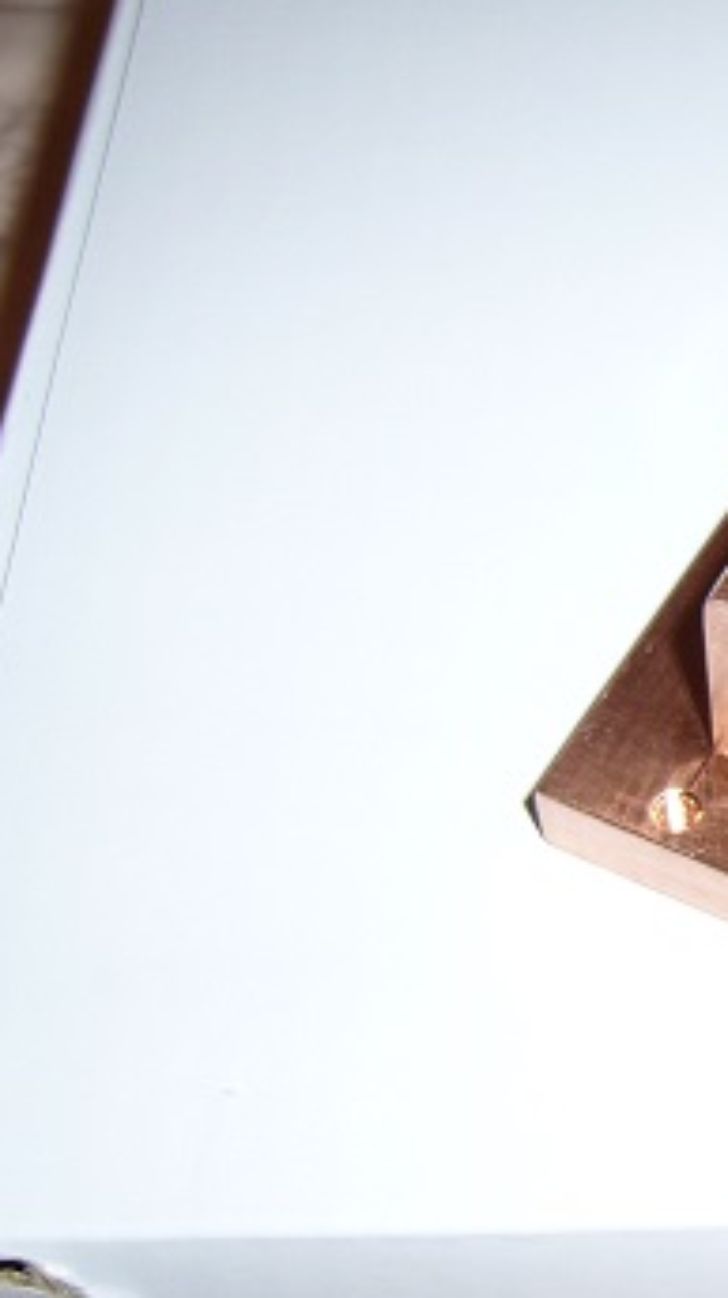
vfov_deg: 29.7
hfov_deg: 15.5
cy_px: 709
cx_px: 1135
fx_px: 2441
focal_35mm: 71
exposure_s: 1/30
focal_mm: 5.8
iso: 80
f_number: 2.8
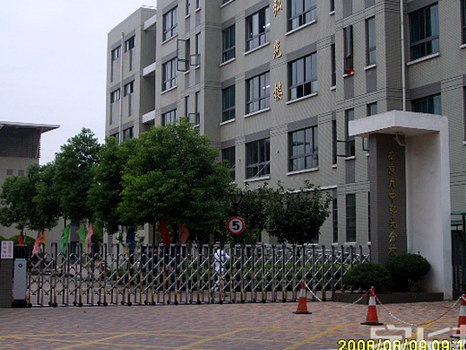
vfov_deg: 23.6
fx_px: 835
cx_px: 222
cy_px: 163
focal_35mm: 62
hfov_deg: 31.2
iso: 50
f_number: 3.3
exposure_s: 1/250
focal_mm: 8.7
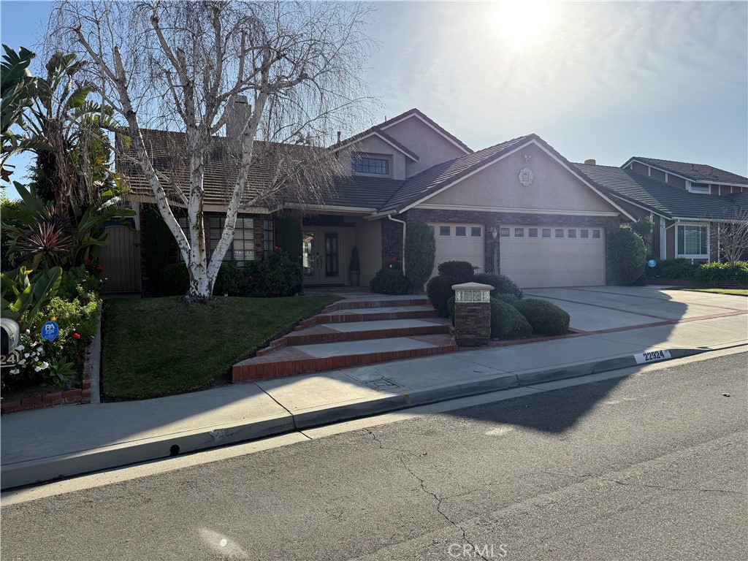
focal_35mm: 24
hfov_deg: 71.6
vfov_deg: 56.8
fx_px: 519
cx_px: 374
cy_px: 280
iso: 100
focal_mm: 6.76
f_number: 1.78
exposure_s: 1/4673
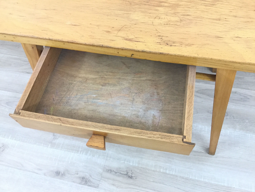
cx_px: 128
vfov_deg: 45.4
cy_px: 96
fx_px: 228
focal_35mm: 31
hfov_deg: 58.4
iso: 250
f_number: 2.4
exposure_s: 1/33
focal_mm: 3.3
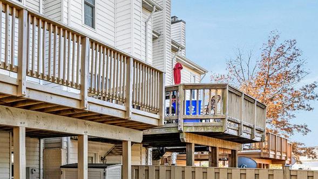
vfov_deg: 26.9
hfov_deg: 38.8
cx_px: -39
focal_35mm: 42
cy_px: 169
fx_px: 356
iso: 100
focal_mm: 16.5
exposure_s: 1/40
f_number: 8
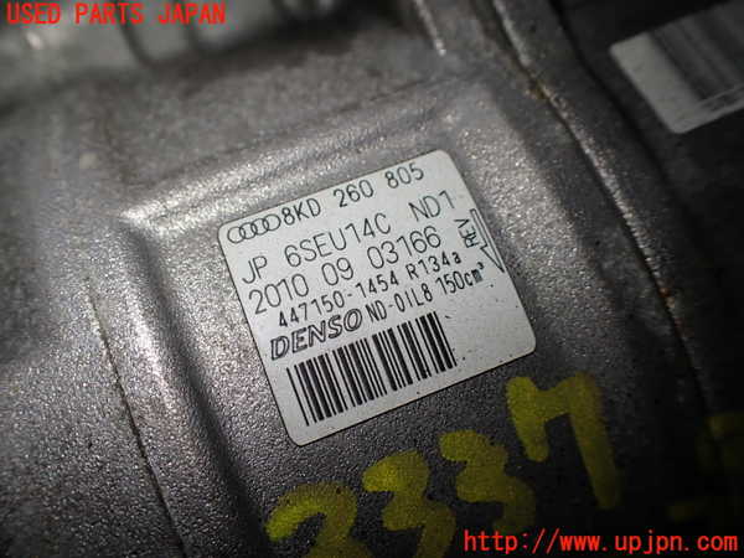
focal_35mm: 30
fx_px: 645
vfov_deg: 46.8
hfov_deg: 60.0
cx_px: 372
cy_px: 279
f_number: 2.3
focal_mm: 5.4
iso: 100
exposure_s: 1/125
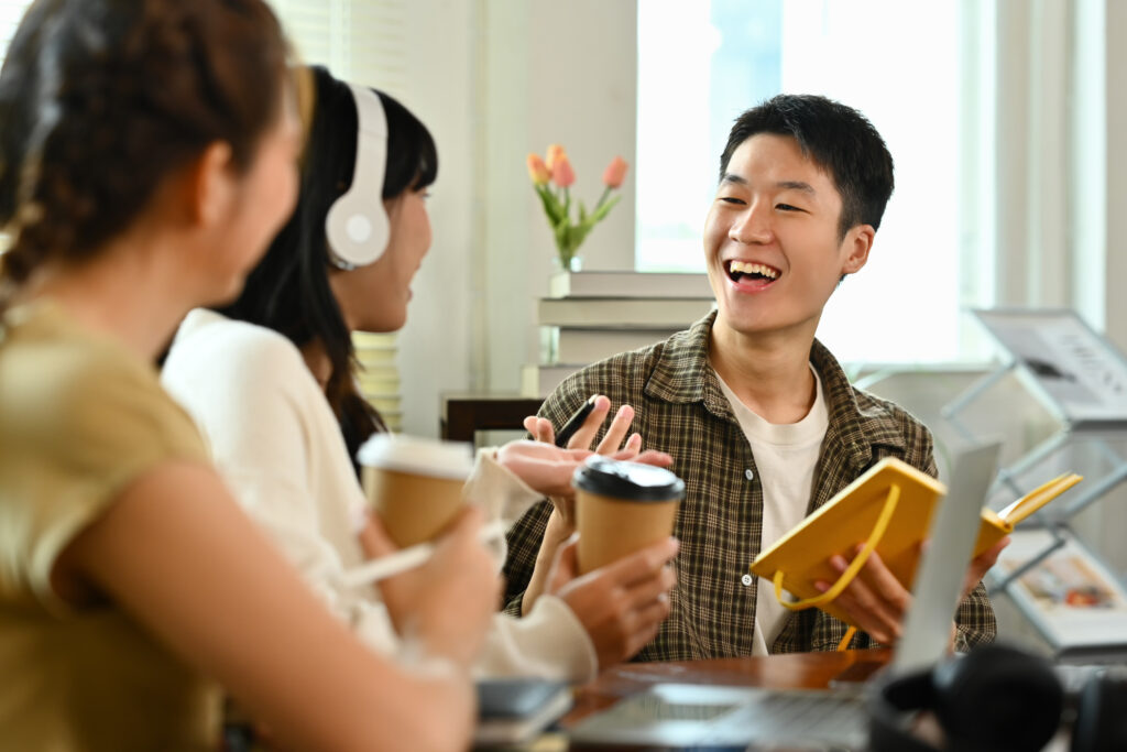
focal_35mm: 85
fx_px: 2661
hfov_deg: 23.9
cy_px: 376
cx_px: 564
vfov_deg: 16.1
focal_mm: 85
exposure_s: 1/200
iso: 400
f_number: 2.8
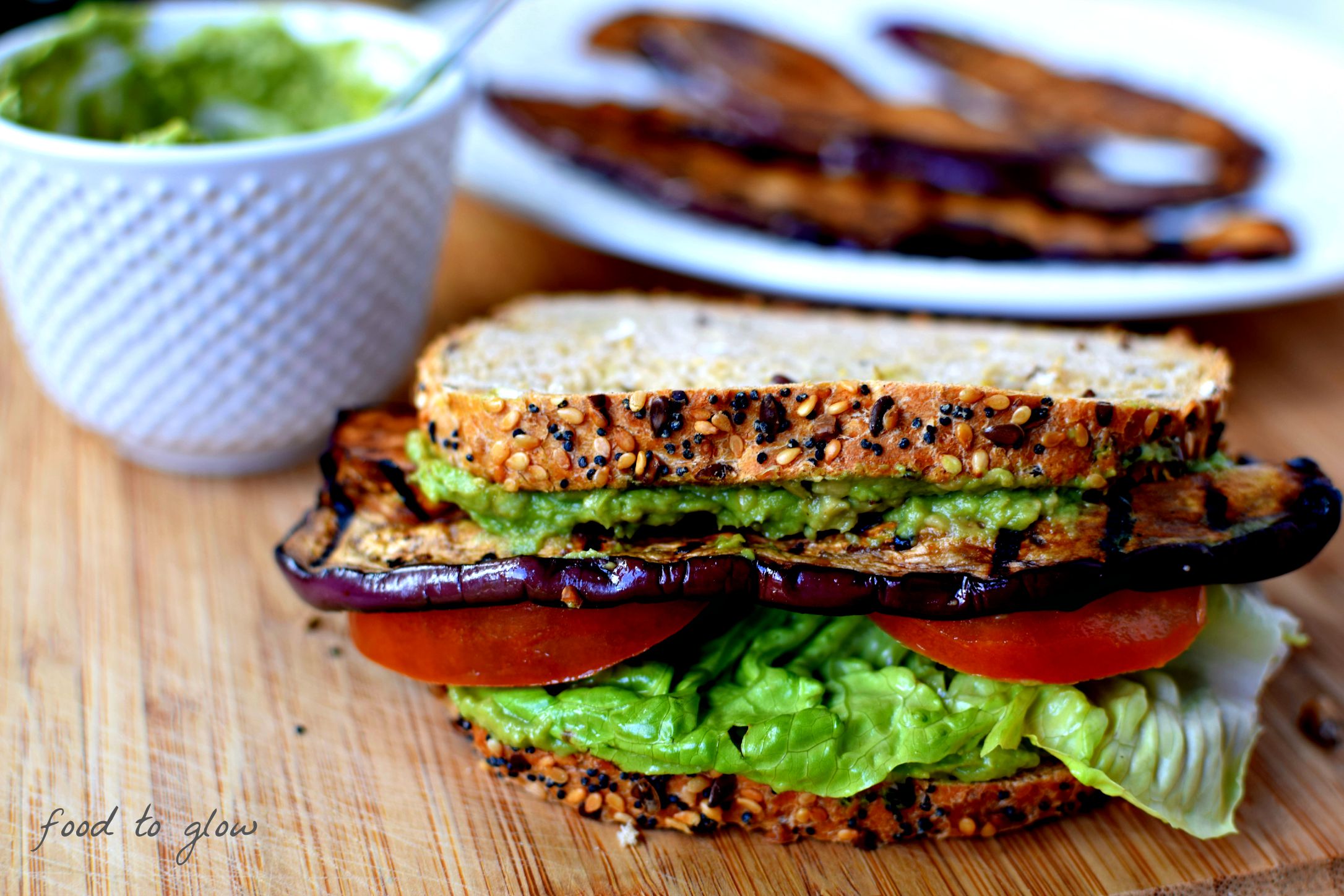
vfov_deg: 25.8
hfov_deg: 37.9
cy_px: 448
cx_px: 672
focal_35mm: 52
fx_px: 1960
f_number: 4
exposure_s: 1/60
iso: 100
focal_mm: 35
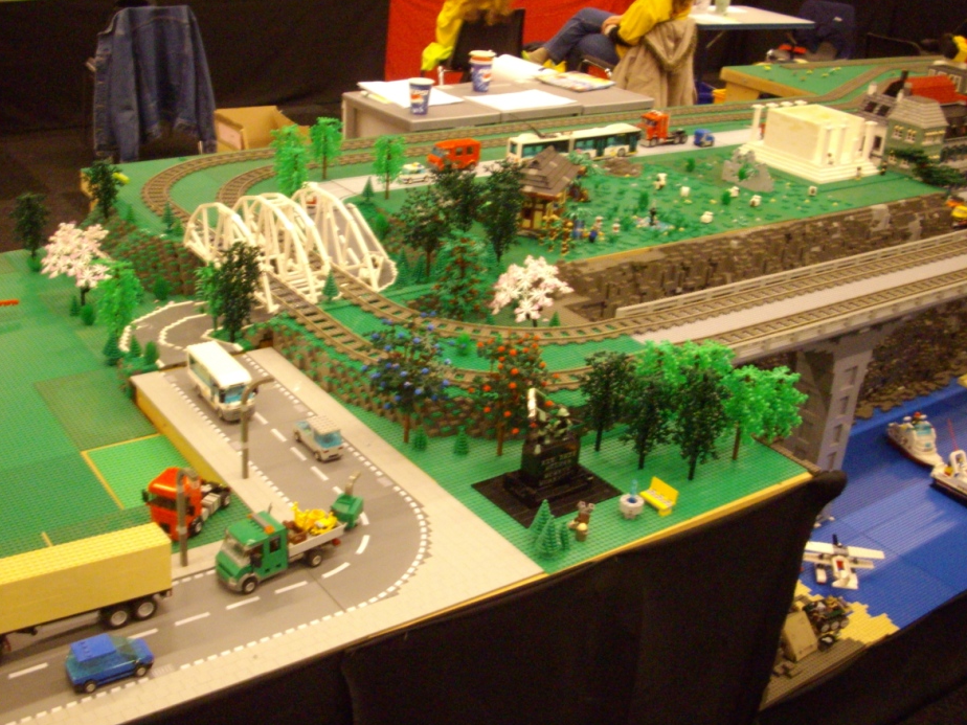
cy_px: 369
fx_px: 1145
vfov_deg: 35.1
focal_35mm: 41
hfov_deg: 45.8
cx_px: 471
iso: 400
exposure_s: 1/8
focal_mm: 6.2
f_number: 2.8
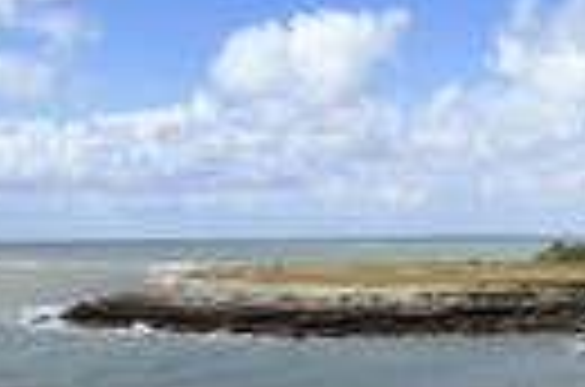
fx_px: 1264
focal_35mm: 78
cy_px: 446
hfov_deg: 23.0
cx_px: 767
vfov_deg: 16.8
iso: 200
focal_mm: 24
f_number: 9
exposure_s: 1/500
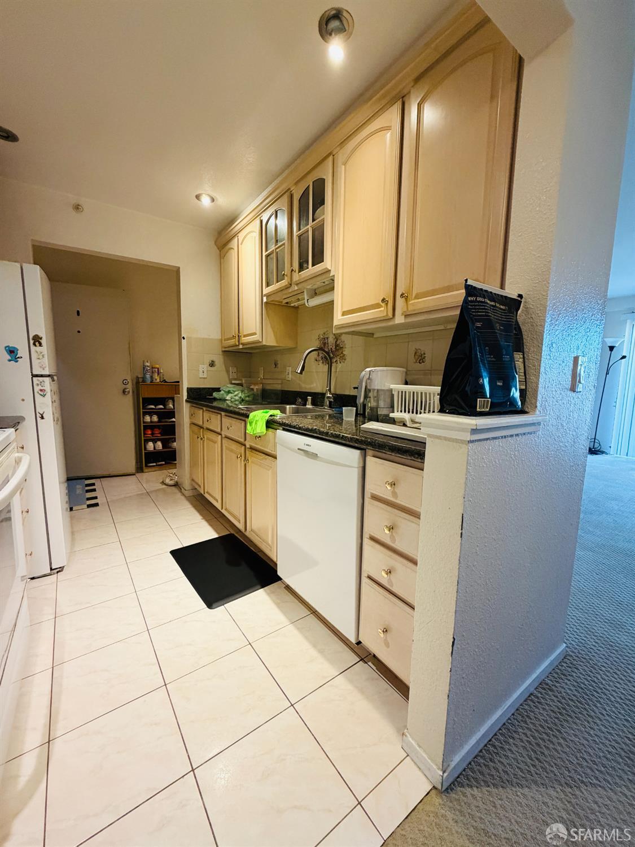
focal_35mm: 14
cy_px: 424
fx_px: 342
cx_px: 318
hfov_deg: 85.7
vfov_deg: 102.0
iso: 320
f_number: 2.2
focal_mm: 2.22
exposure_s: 1/60
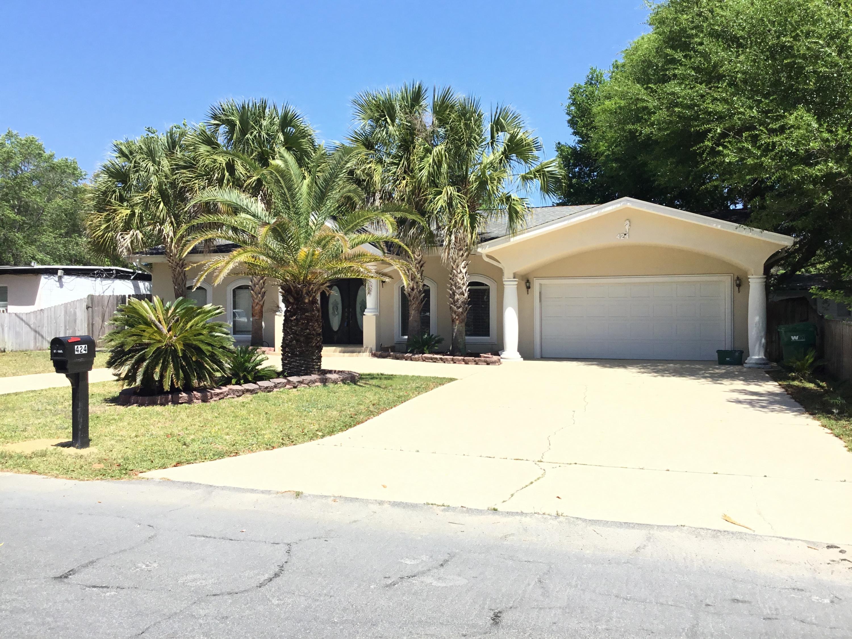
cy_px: 320
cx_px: 426
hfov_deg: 58.4
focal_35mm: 31
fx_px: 763
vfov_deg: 45.4
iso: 25
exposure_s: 1/1431
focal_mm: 3.3
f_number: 2.4
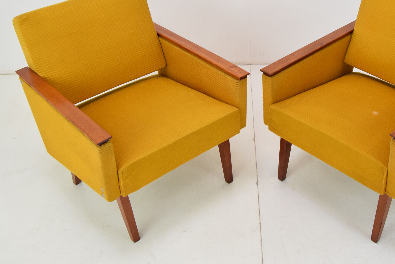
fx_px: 516
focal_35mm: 47
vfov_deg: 28.5
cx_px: 253
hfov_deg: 41.5
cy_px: 87
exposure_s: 1/200
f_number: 7.1
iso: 1600
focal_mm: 22
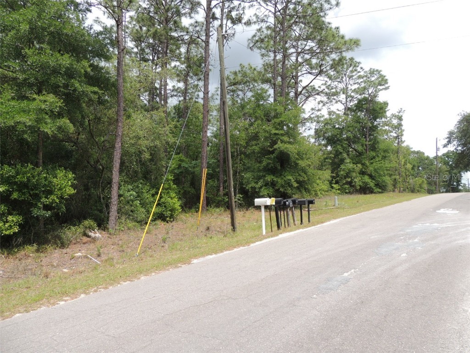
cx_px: 235
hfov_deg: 71.6
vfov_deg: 56.8
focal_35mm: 24
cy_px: 176
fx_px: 326
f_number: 3
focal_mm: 4.3
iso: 100
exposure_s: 1/800
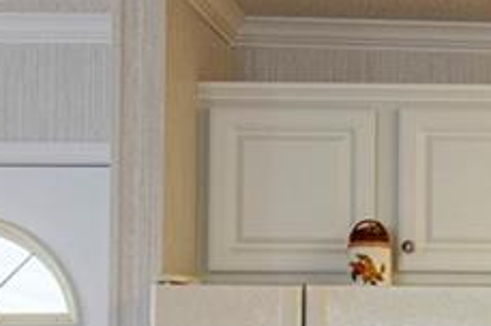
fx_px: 1430
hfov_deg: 18.1
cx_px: 656
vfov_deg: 12.7
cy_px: 370
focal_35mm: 105
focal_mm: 15
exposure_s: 1/100
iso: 100
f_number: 5
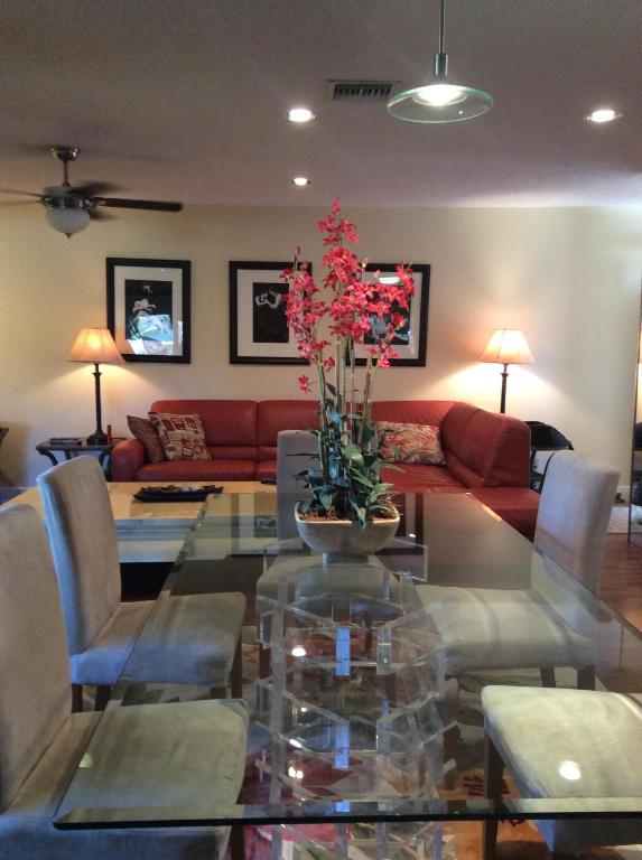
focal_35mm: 32
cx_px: 321
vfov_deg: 56.9
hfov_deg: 44.0
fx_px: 794
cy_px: 430
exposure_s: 1/24
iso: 125
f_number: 2.4
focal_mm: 3.3
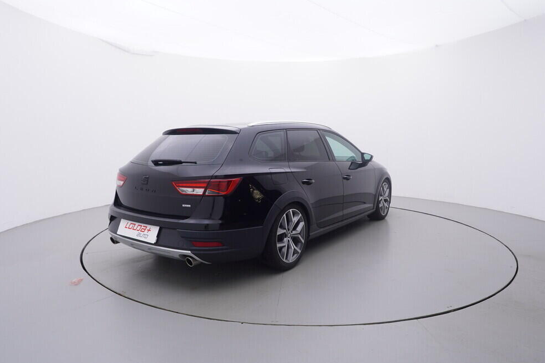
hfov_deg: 74.8
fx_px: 356
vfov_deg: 54.0
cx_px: 266
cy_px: 183
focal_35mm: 24
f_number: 5
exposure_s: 1/80
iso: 200
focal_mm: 15
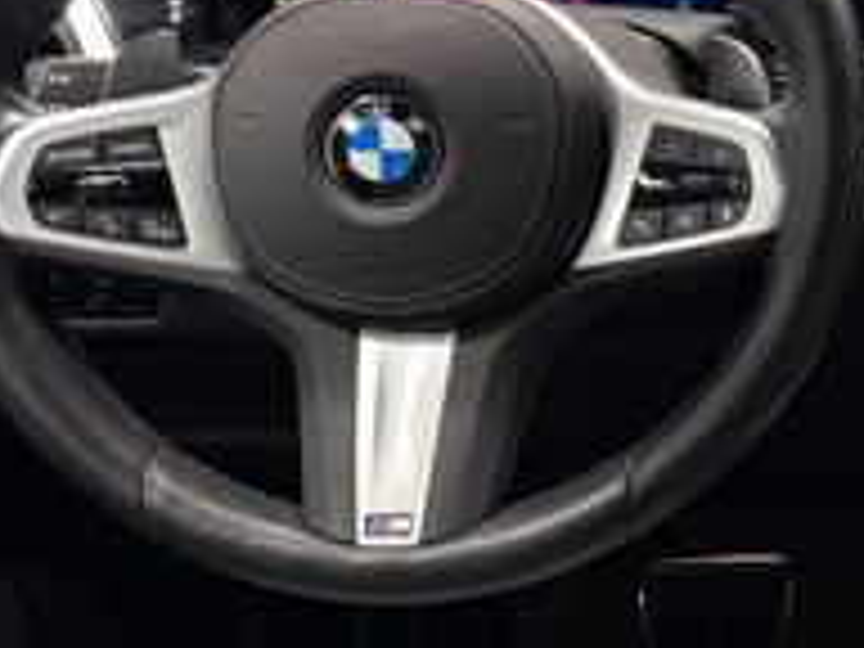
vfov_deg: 18.4
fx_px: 1997
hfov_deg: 20.9
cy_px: 220
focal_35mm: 80
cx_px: 1274
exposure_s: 1/122
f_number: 1.78
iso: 160
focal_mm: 6.76
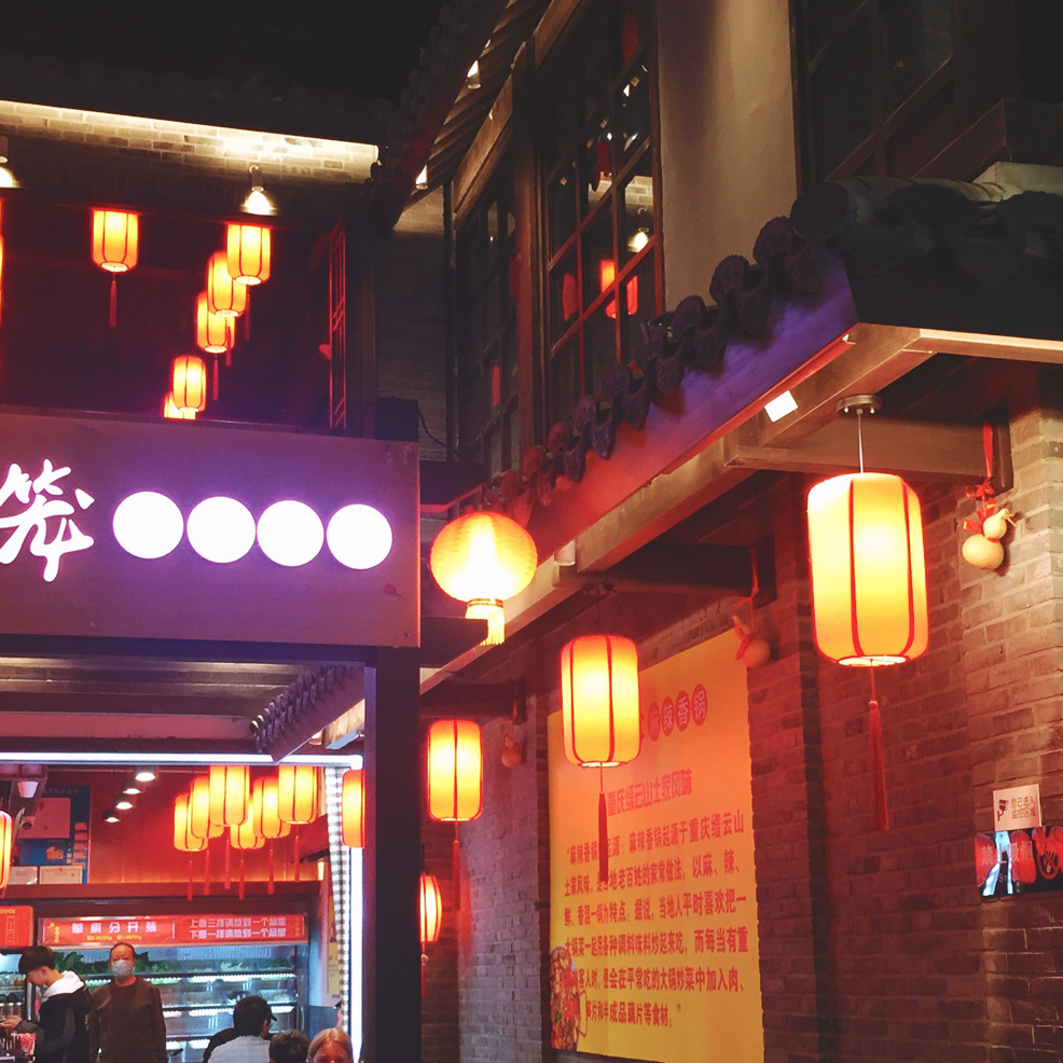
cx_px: 584
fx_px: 1807
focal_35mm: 52
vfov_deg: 32.7
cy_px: 615
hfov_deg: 32.8
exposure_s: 1/33
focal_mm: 4.15
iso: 125
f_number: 2.2
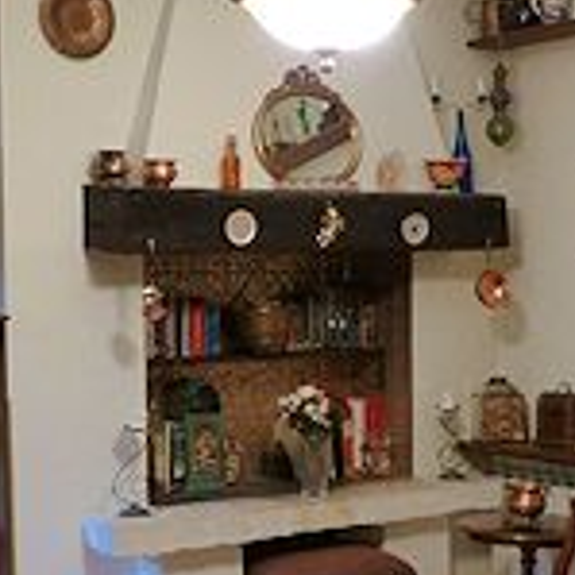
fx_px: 1334
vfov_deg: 24.2
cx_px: 274
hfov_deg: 24.3
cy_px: 376
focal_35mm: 71
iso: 400
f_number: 3.3
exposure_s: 1/6
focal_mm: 4.3
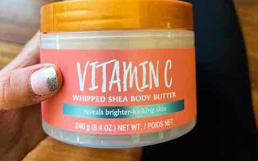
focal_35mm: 37
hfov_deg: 52.8
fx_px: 260
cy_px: 30
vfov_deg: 33.3
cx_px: 129
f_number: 1.5
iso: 160
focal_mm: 5.7
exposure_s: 1/60
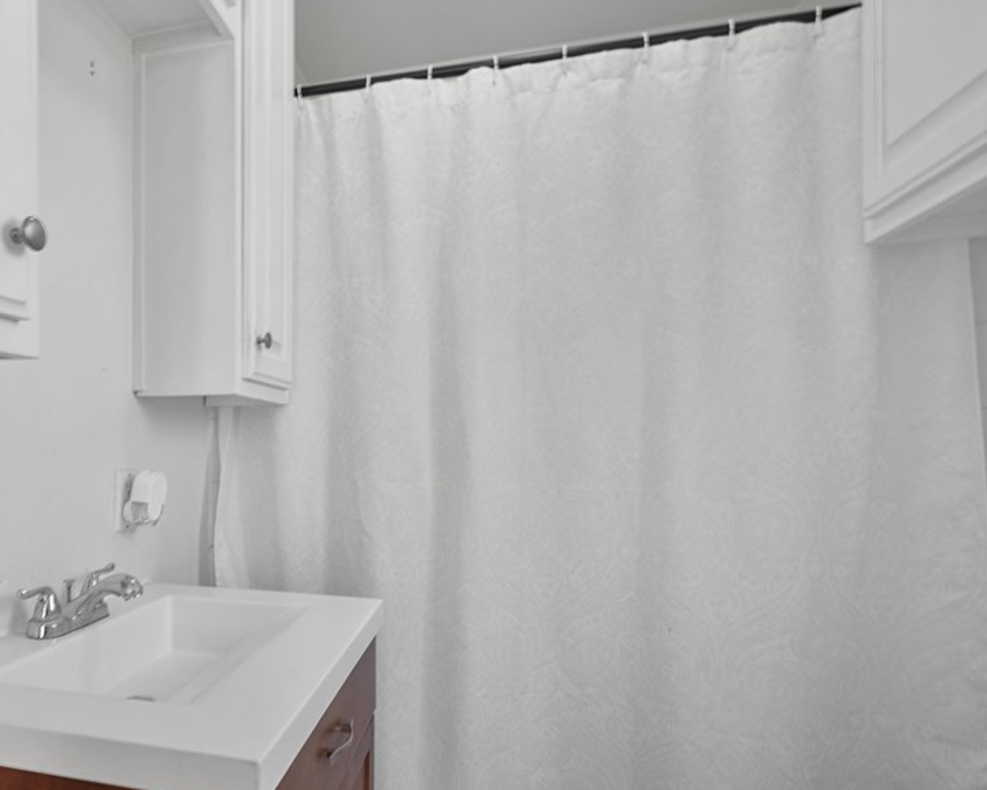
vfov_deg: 67.9
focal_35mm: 20
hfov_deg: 77.9
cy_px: 439
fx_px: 584
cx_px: 333
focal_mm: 15
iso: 250
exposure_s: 1.3
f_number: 10
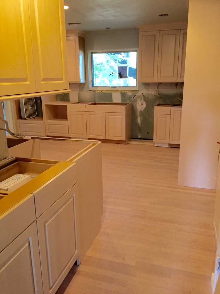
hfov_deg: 48.2
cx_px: 110
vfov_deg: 61.7
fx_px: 246
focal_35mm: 29
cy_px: 147
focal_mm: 4.15
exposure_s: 1/30
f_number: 2.2
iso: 200
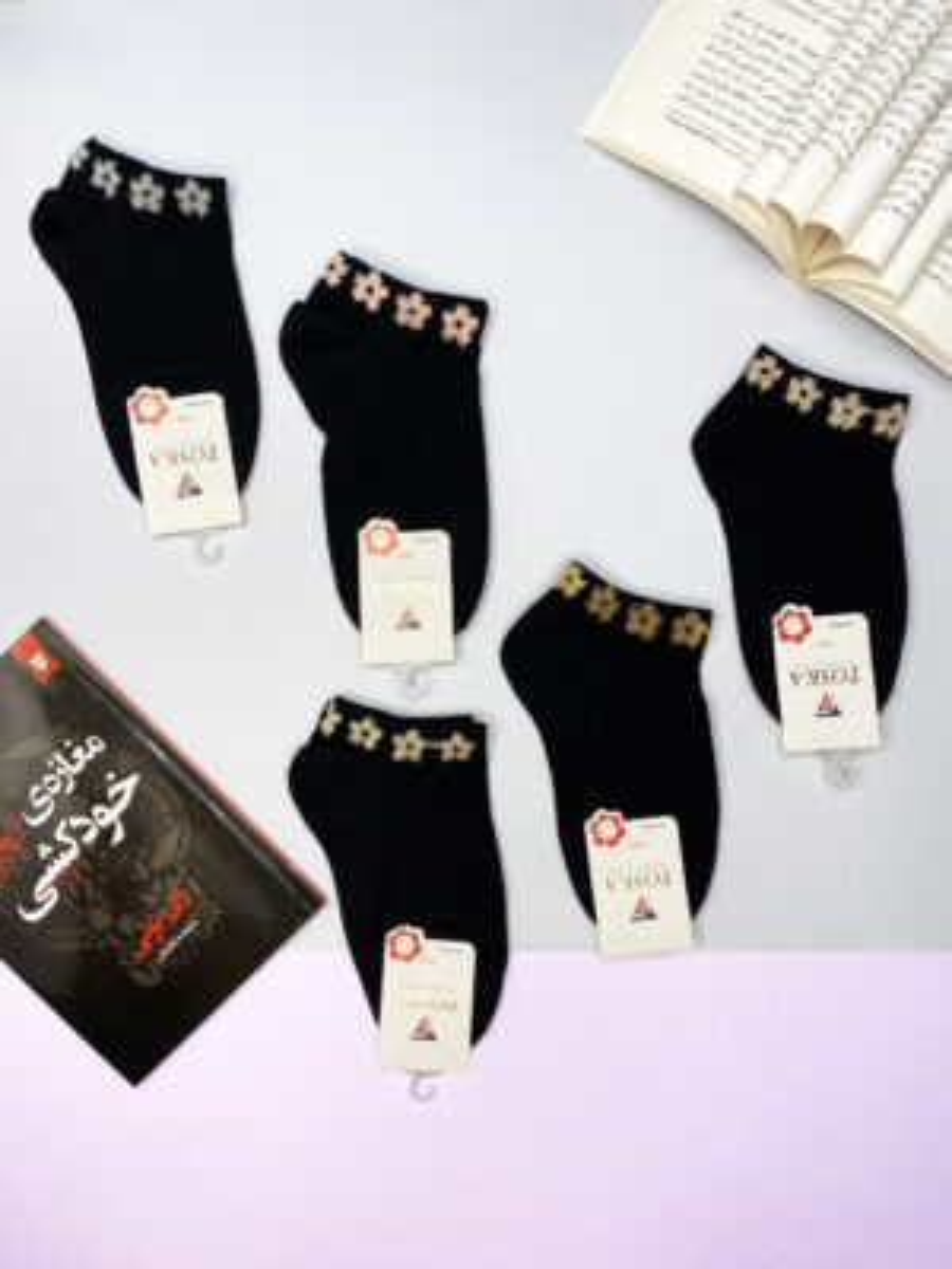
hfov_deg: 53.1
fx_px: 953
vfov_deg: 67.3
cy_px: 634
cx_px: 476
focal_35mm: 26
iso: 32
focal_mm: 4.25
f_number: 1.8
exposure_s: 1/126
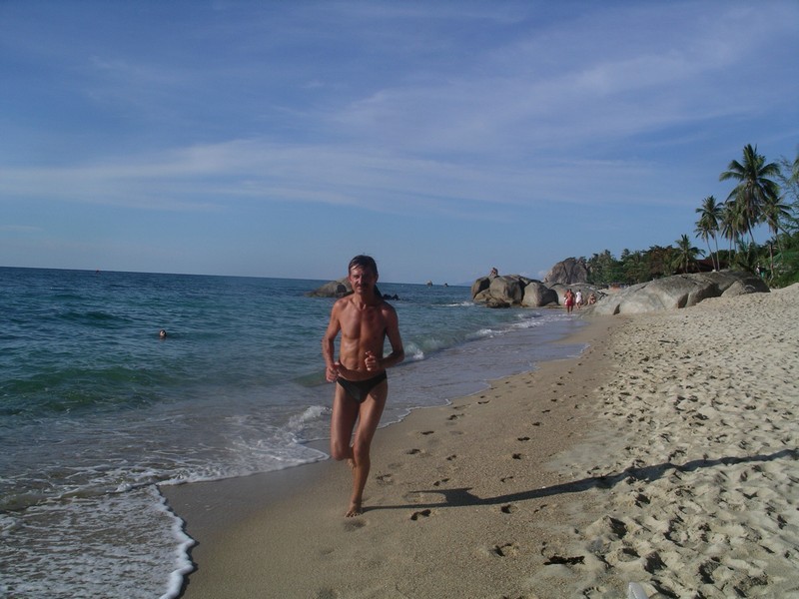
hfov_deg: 50.1
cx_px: 400
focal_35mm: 37
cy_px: 300
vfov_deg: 38.7
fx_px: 854
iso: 64
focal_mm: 7.8
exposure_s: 1/400
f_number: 7.9
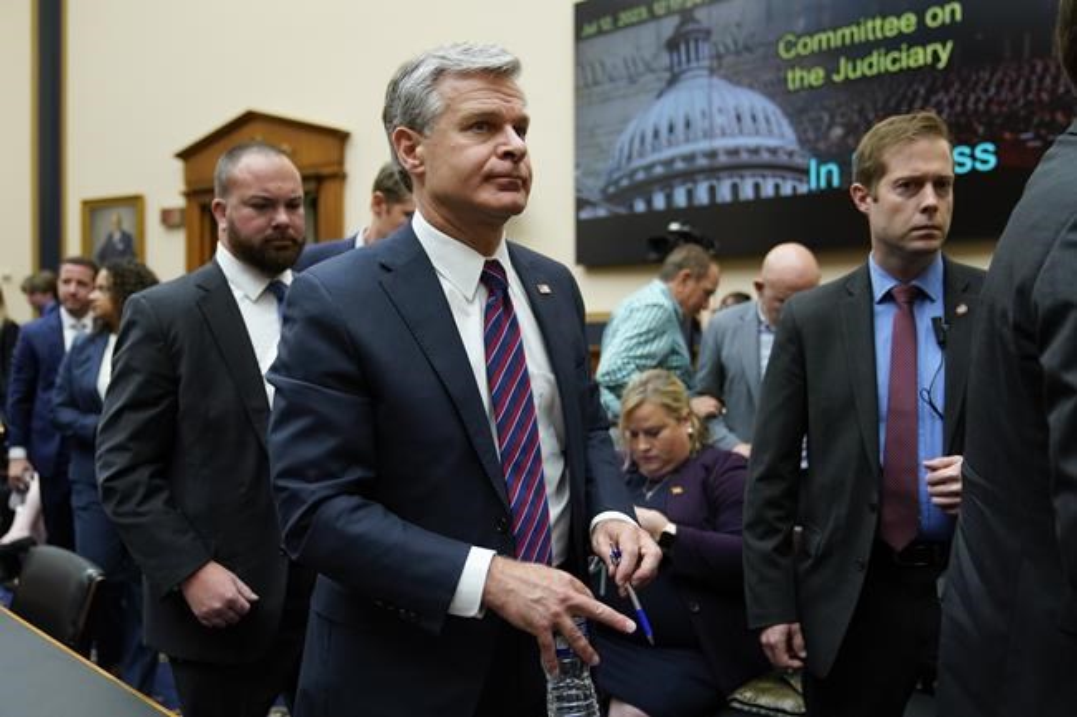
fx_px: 867
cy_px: 358
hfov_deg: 63.7
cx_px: 538
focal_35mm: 29
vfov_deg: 44.9
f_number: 2.8
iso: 2500
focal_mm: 29
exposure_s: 1/500
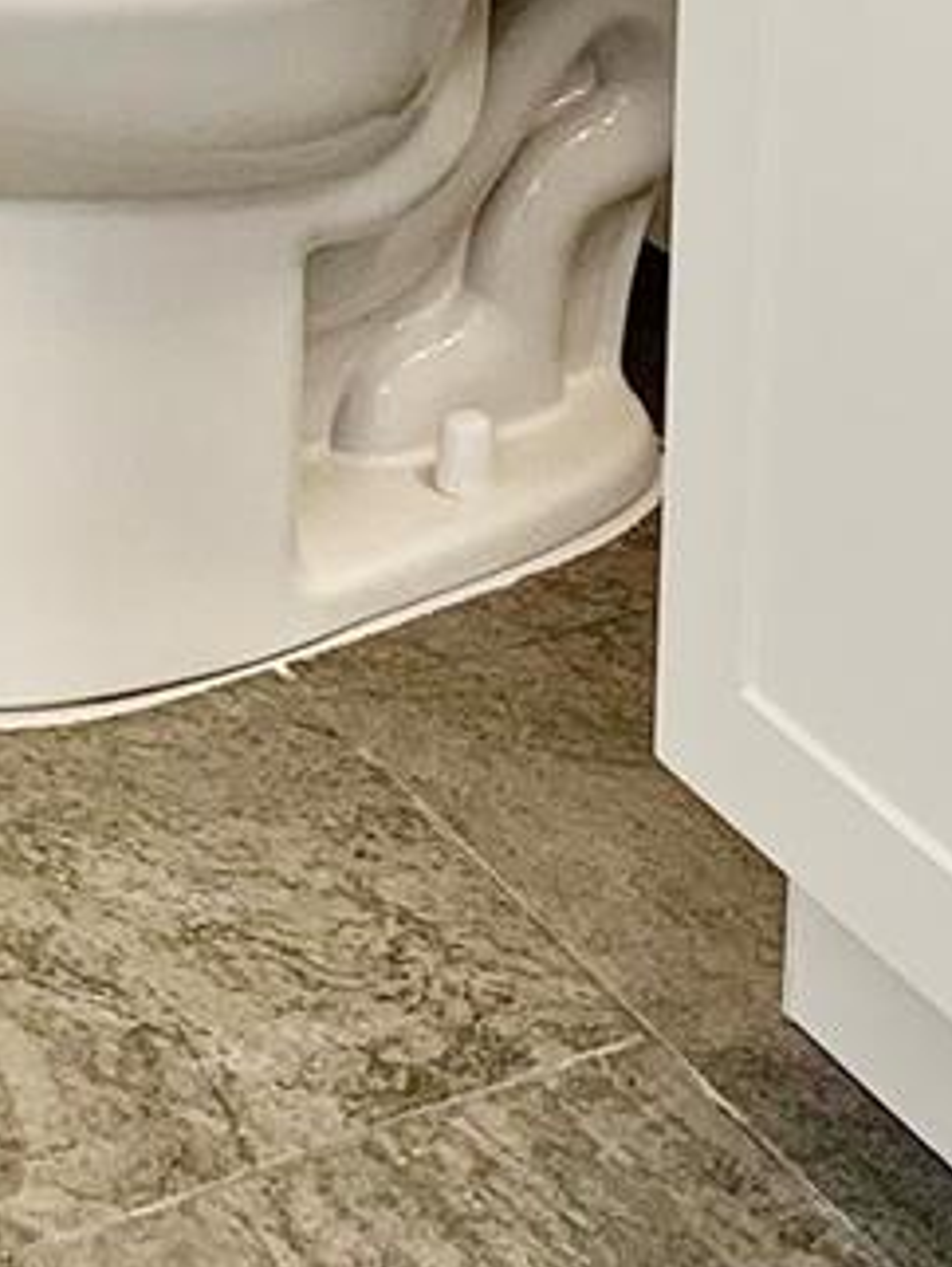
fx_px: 4541
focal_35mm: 124
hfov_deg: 11.9
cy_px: -897
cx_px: 212
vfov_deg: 14.3
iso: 50
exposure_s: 1/60
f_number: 1.8
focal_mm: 4.25
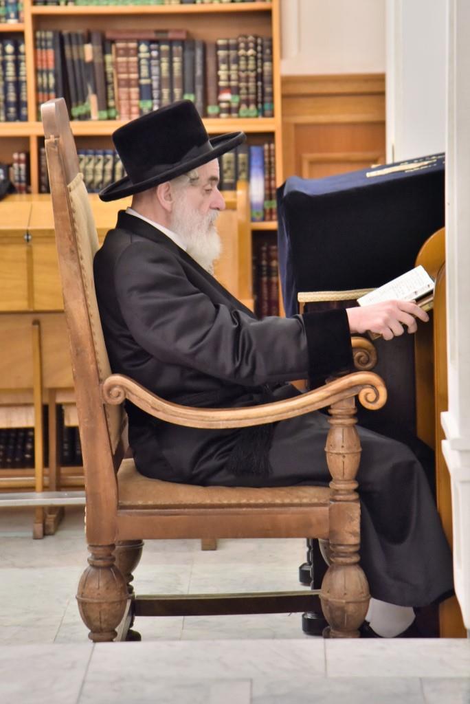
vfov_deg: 17.1
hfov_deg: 11.4
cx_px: 235
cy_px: 352
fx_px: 2347
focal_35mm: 120
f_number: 4
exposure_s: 1/125
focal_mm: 120
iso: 2000
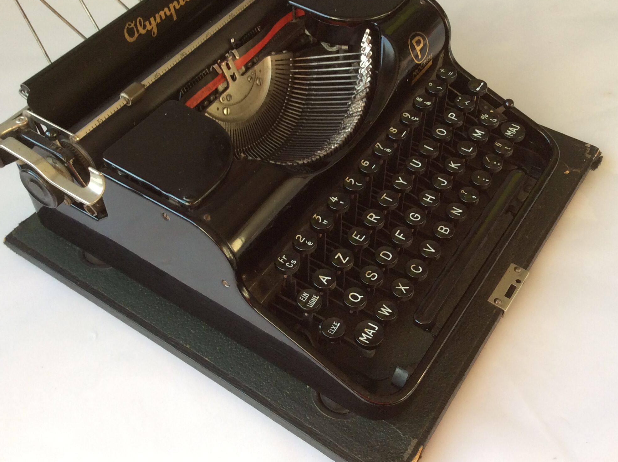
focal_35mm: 42
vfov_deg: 34.2
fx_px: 749
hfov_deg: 44.8
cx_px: 293
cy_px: 194
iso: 40
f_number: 2.4
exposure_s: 1/50
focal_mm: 3.3
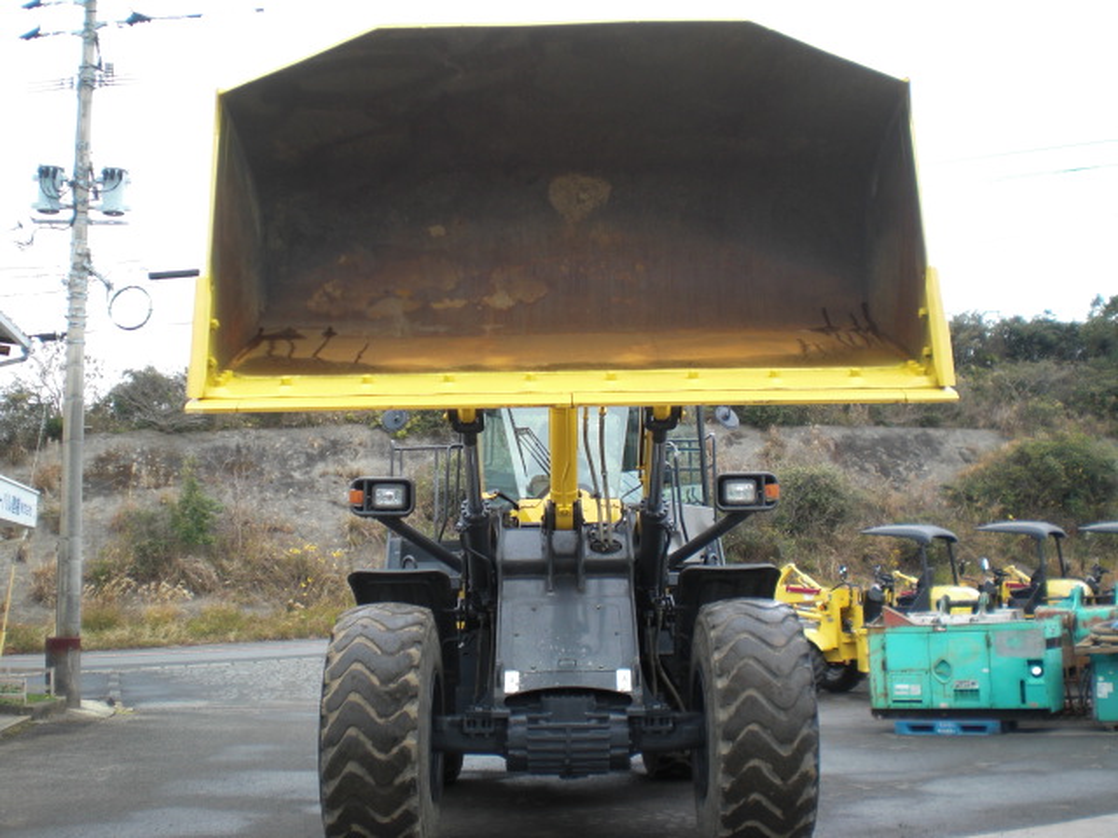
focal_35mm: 38
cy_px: 419
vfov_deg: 37.7
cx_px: 559
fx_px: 1227
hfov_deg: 49.0
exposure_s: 1/100
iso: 64
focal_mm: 6.3
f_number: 3.1
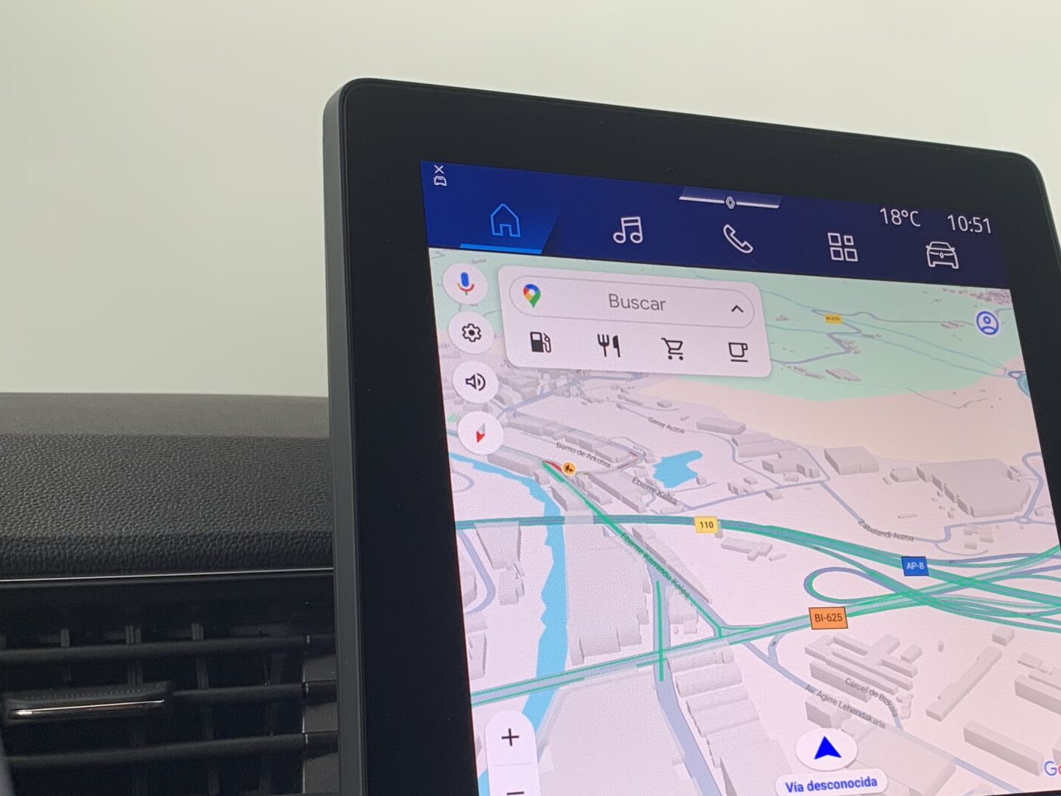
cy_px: 610
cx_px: 698
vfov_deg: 30.3
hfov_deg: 40.0
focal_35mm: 47
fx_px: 1441
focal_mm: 4.25
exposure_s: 1/122
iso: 25
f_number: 1.8
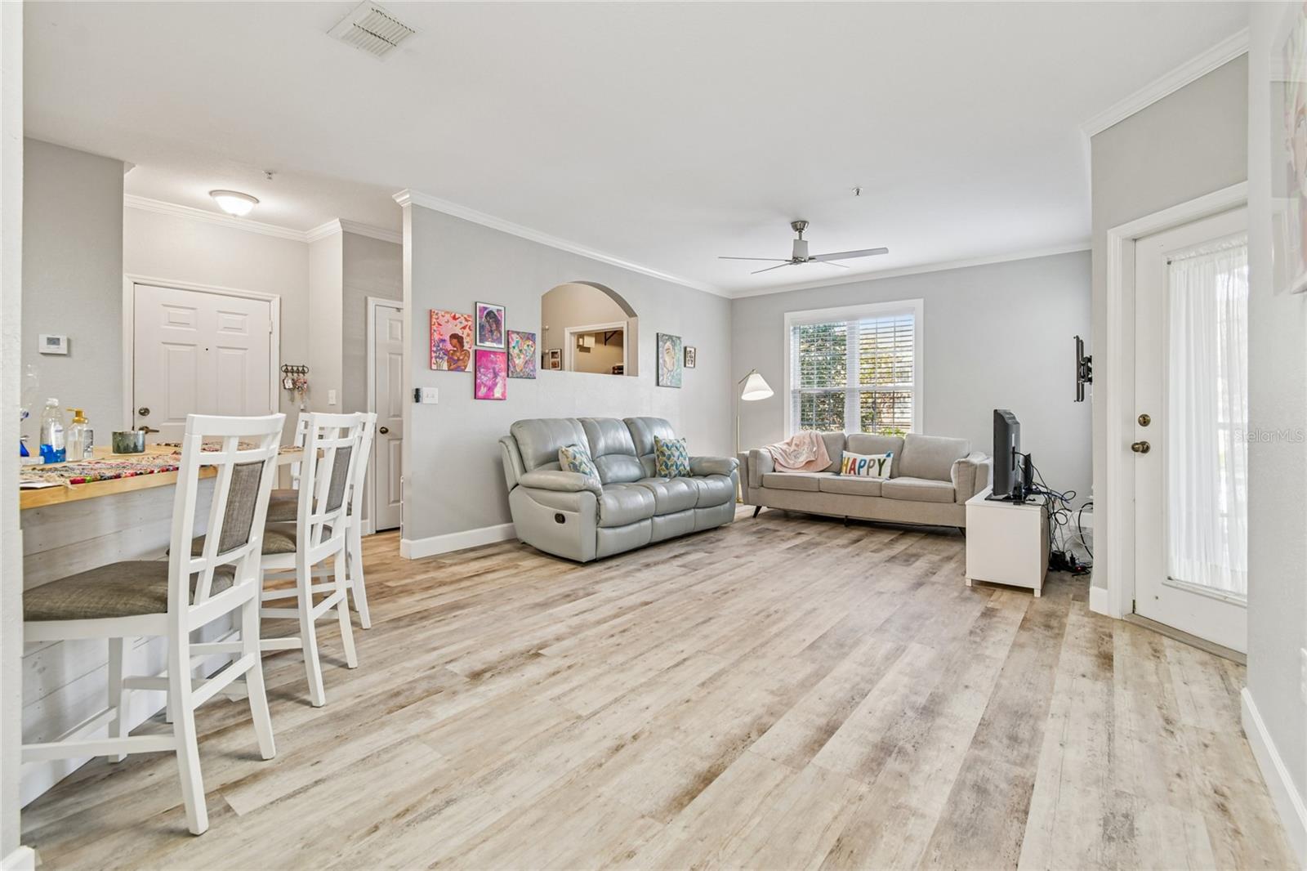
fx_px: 544
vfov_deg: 77.3
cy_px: 436
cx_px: 654
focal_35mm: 15
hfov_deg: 100.4
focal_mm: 10
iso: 100
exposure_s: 1/5
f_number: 7.1
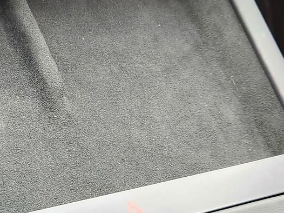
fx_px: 689
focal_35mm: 84
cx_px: 10
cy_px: 99
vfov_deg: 17.6
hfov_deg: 22.5
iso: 320
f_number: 1.8
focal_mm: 5.4
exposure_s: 1/100
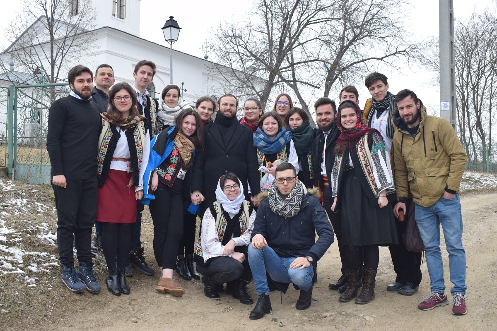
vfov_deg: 29.9
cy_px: 166
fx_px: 621
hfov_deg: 43.6
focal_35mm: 45
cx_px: 248
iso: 400
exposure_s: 1/250
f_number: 8
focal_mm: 30
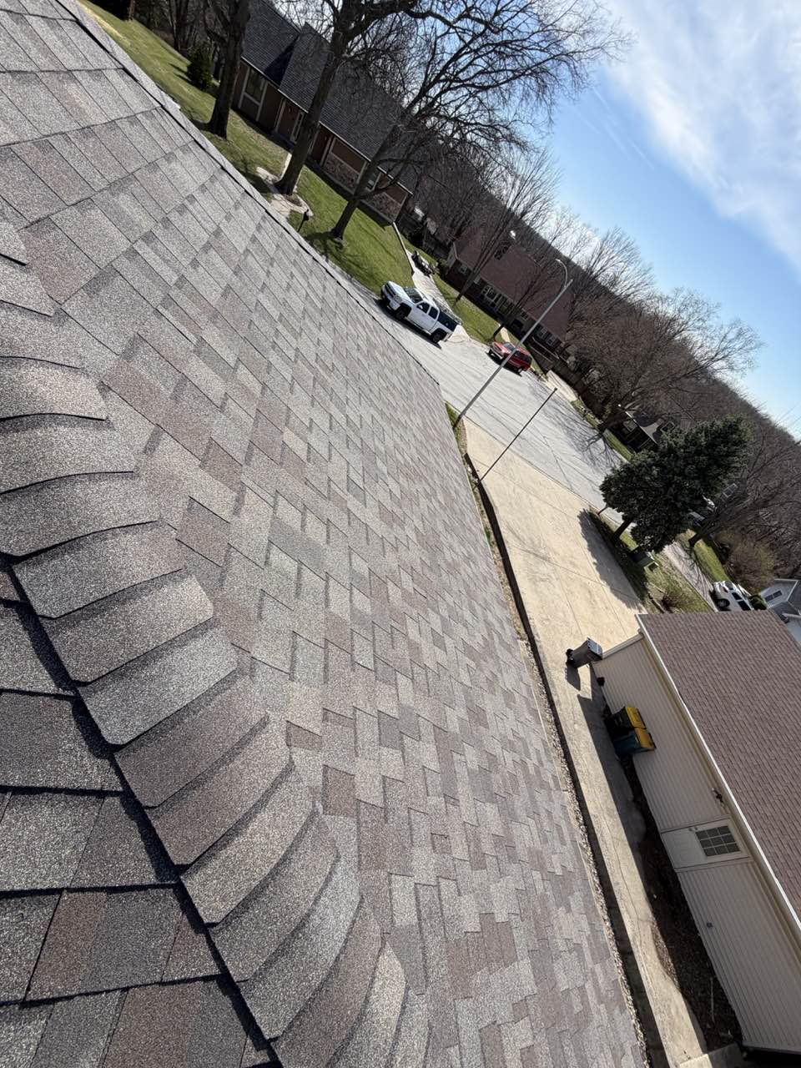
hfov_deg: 85.7
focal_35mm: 14
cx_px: 400
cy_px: 534
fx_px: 432
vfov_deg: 102.1
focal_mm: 2.22
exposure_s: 1/770
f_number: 2.2
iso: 25
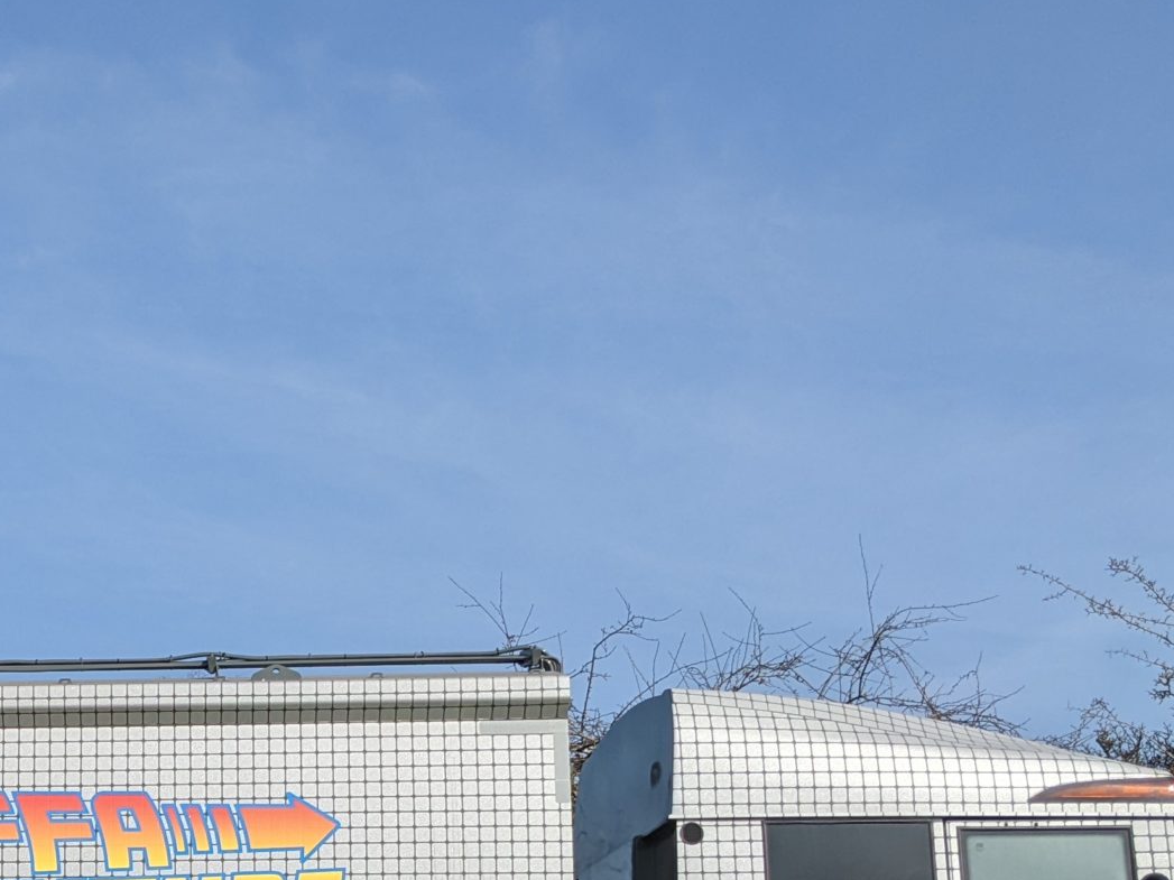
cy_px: 991
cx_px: 45
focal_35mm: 66
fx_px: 2238
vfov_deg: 21.0
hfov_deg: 27.9
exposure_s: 1/4695
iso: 58
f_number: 1.73
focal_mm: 4.38
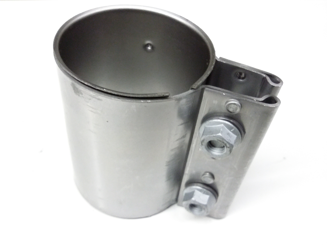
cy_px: 122
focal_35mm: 32
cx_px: 164
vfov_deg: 44.2
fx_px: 302
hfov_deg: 56.8
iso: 400
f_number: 2.4
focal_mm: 3.4
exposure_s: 1/15
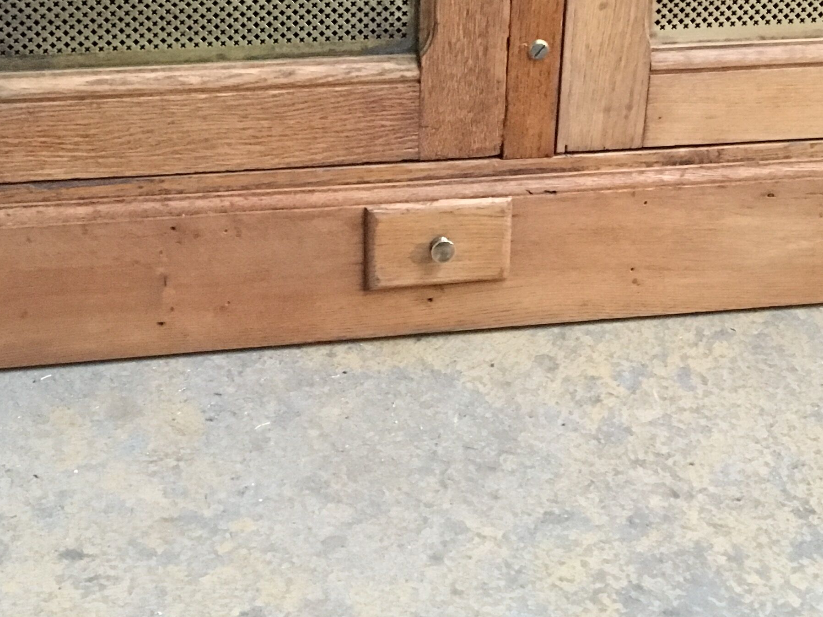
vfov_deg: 22.5
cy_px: 186
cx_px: 440
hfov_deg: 29.8
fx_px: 1545
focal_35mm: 65
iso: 320
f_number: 2.2
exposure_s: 1/17
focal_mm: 4.15
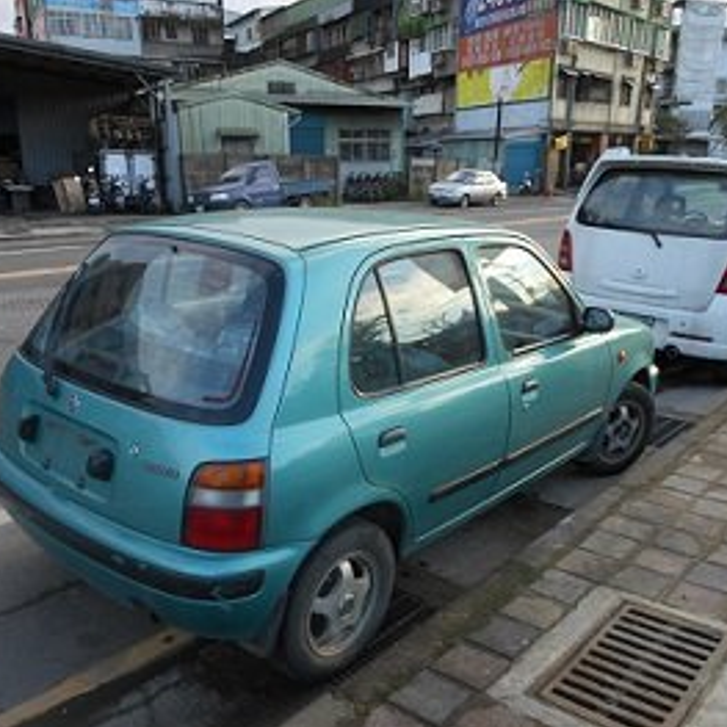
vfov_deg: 52.5
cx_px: 333
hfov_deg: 52.5
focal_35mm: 31
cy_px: 377
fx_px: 737
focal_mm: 4.5
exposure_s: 1/100
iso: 80
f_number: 3.2
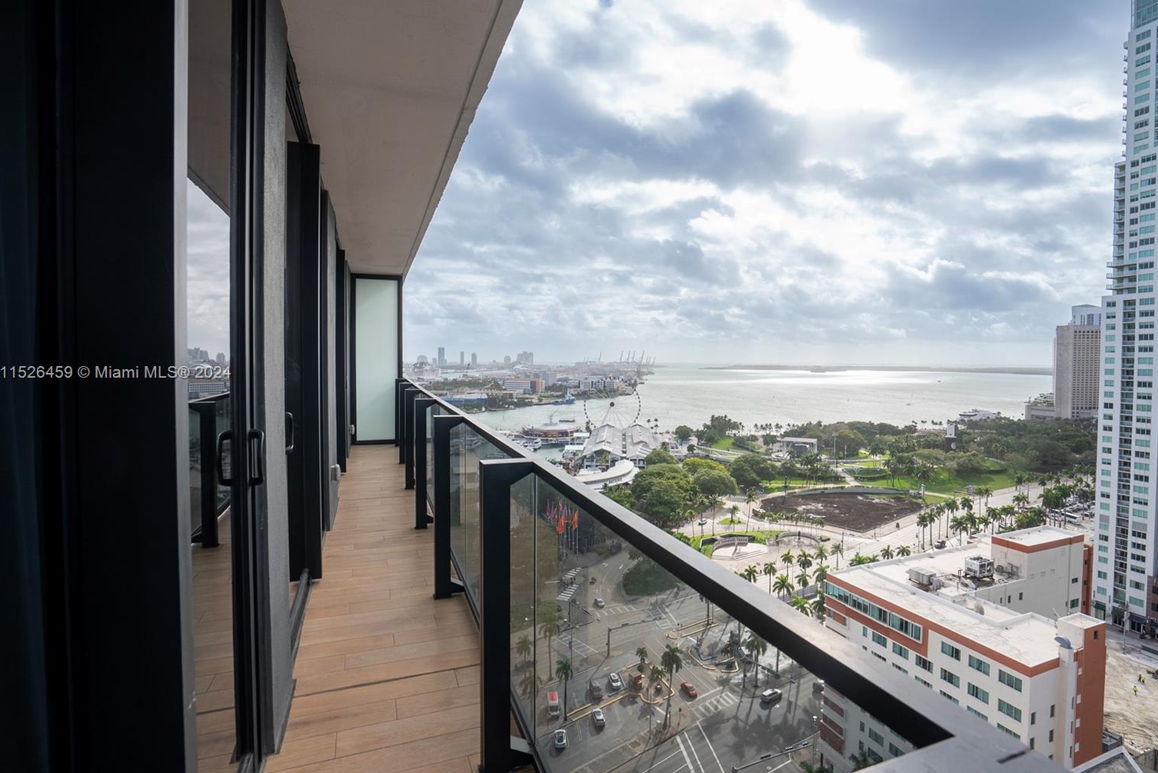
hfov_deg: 93.2
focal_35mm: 17
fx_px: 547
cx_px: 601
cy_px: 374
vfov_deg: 70.5
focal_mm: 16
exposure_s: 1/250
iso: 100
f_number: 7.1
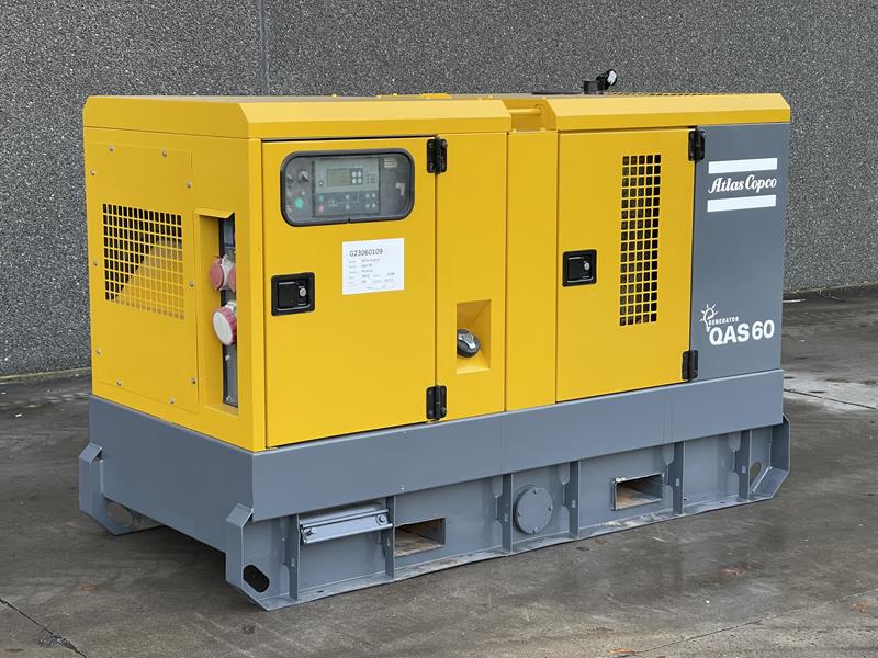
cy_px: 329
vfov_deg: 22.9
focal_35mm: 64
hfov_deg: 30.3
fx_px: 1623
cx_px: 439
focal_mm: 7.5
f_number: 2.2
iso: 100
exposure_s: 1/99
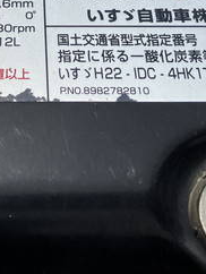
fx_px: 586
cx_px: 25
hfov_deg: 19.6
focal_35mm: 74
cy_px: 3
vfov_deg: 25.1
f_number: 1.8
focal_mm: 3.99
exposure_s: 1/6098
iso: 32
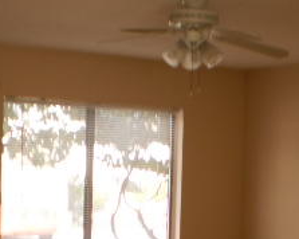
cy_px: 235
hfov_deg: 19.0
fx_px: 893
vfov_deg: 15.0
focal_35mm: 101
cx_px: 185
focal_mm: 6.3
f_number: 3.1
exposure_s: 1/60
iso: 100
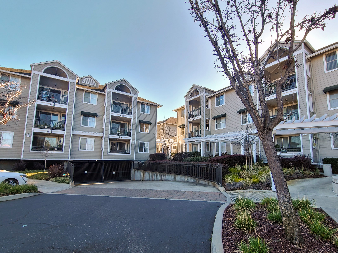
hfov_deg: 94.4
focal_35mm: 16
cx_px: 177
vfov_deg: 78.0
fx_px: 156
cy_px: 136
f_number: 2.2
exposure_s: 1/258
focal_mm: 2.2
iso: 50
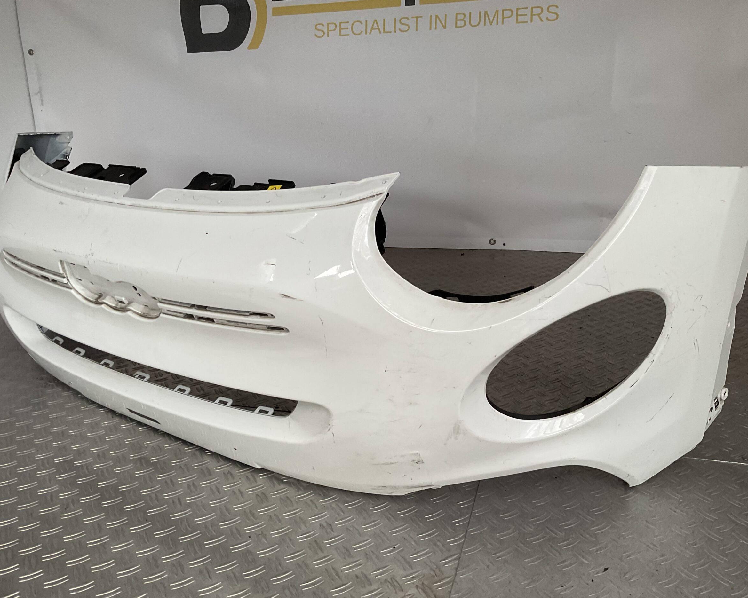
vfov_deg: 47.1
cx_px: 373
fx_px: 686
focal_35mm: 31
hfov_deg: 57.2
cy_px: 292
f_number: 1.8
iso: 50
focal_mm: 3
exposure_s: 1/120
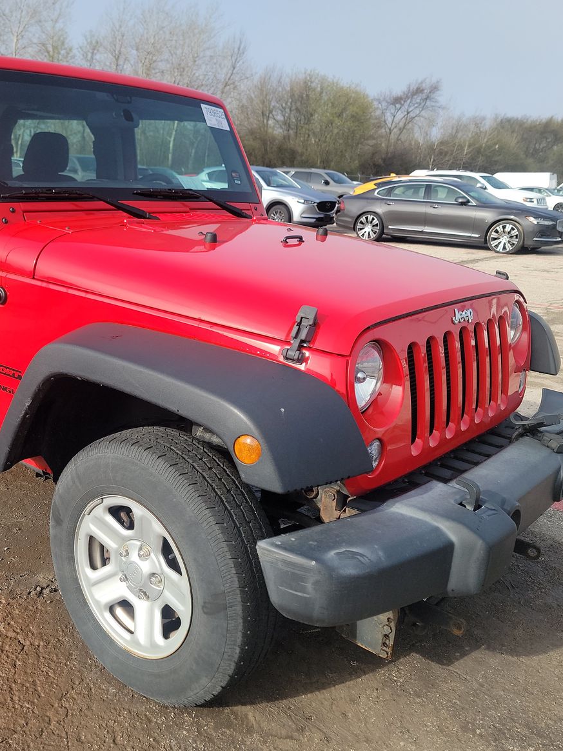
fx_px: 716
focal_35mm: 33
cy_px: 386
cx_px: 154
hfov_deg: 41.9
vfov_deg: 55.3
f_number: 1.8
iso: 50
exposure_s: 1/555
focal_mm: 6.7
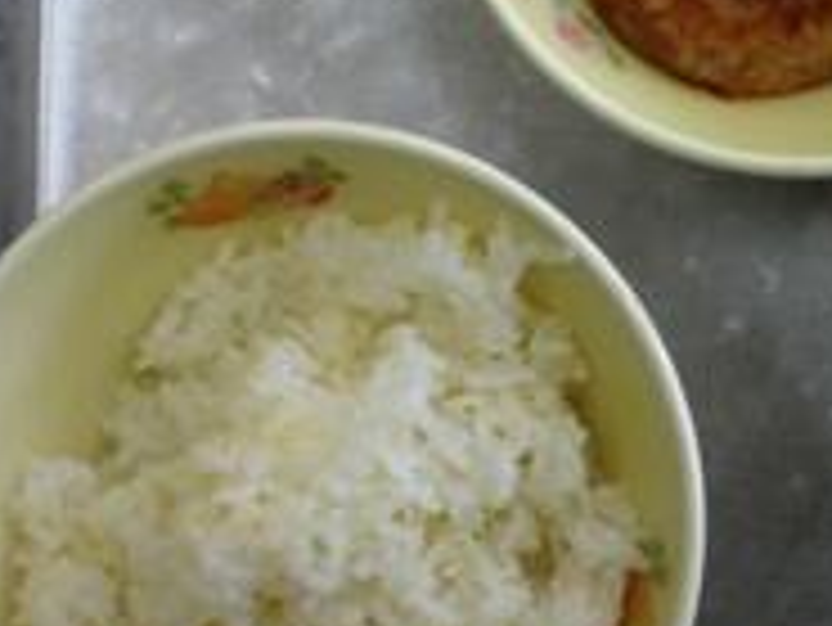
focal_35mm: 92
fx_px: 2213
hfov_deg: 20.6
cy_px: 221
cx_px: 823
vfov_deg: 16.1
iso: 100
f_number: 3.1
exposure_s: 1/100
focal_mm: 6.3
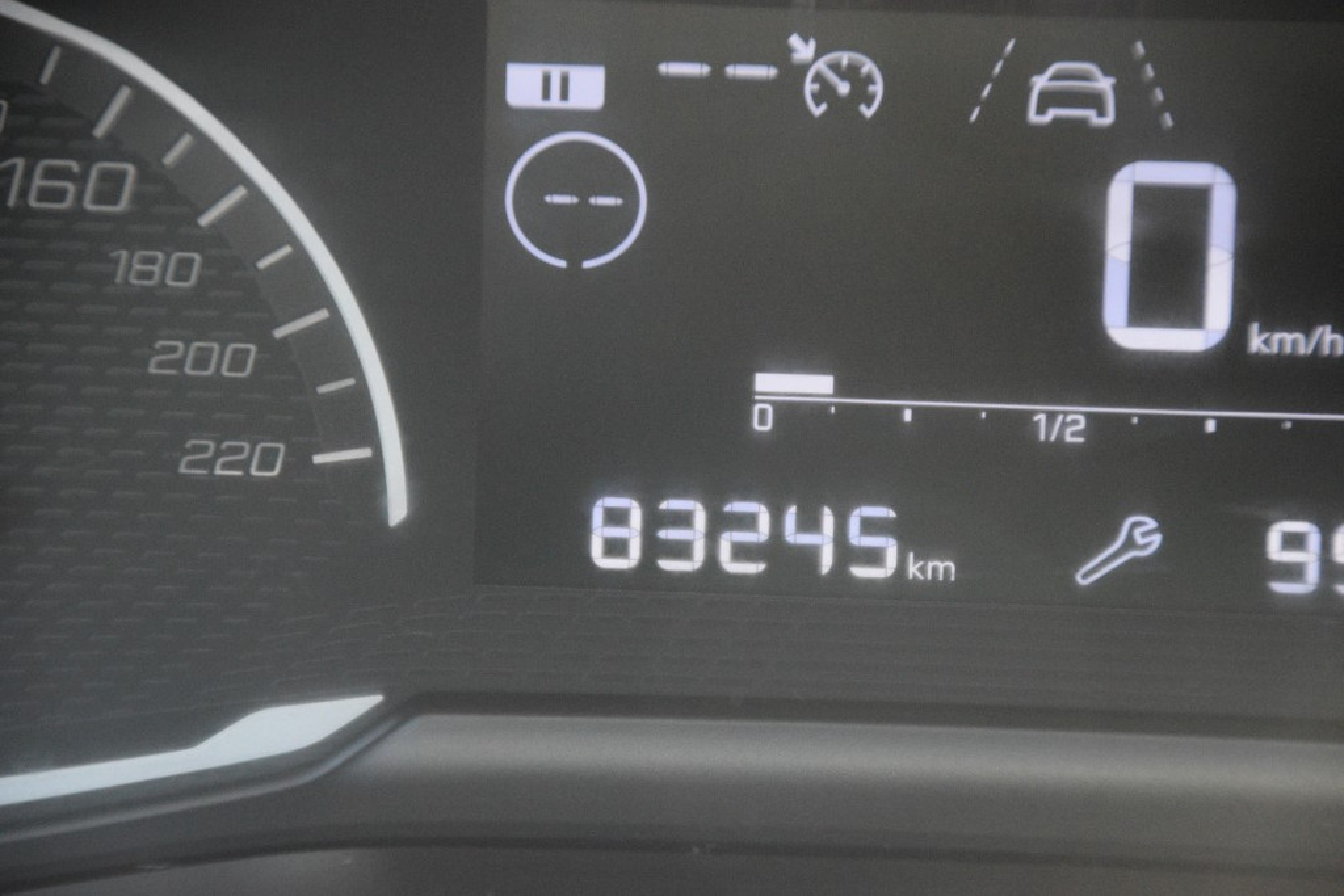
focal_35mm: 405
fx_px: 15121
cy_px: 448
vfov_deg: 3.4
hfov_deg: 5.1
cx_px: 672
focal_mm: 270
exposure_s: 1/500
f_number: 6.3
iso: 4000
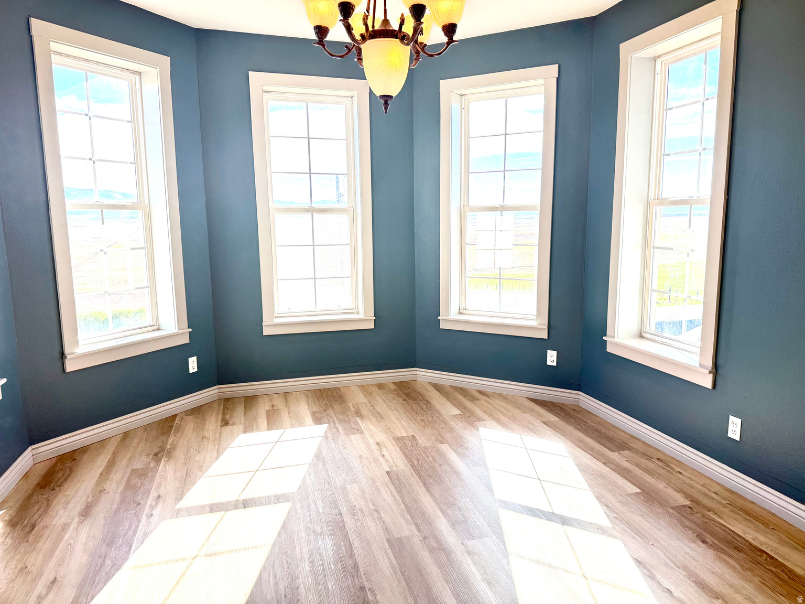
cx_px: 402
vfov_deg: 56.8
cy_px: 302
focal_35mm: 24
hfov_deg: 71.6
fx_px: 558
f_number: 1.78
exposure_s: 1/660
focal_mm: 6.76
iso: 100
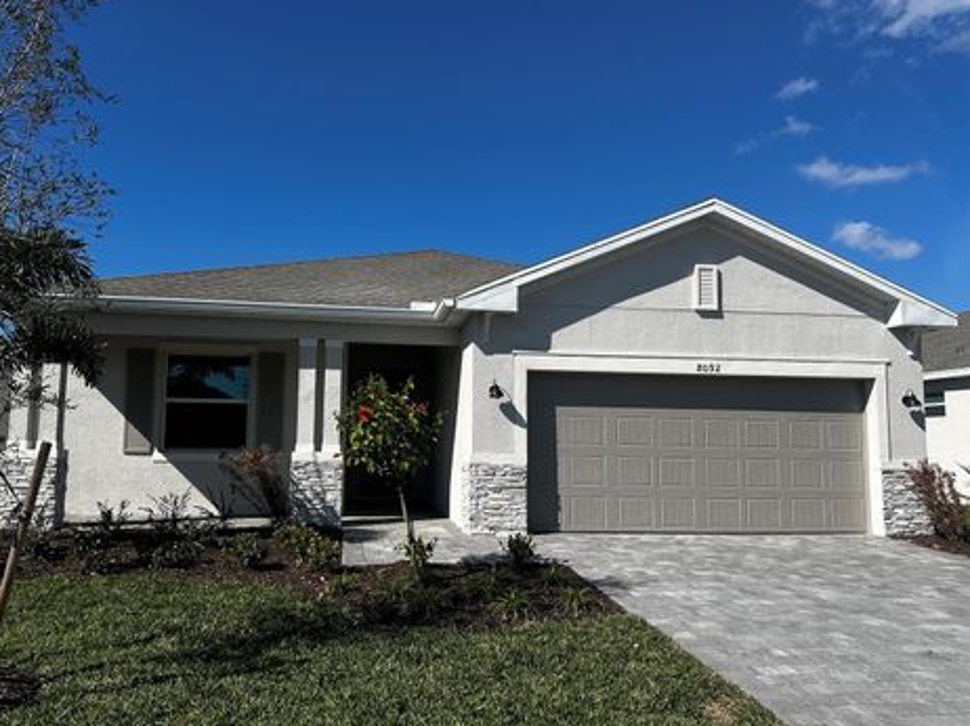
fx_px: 728
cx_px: 447
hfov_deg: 67.2
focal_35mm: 26
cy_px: 372
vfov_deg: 53.0
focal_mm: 6.86
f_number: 1.78
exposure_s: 1/6623
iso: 80
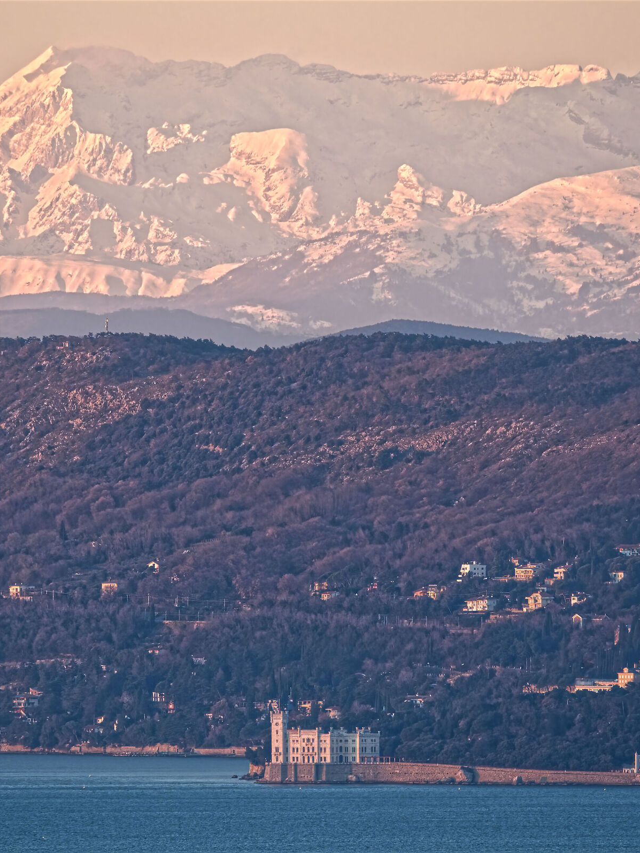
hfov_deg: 1.9
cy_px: 426
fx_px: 19598
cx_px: 264
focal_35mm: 795
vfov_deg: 2.5
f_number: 8
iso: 1000
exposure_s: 1/200
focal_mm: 550
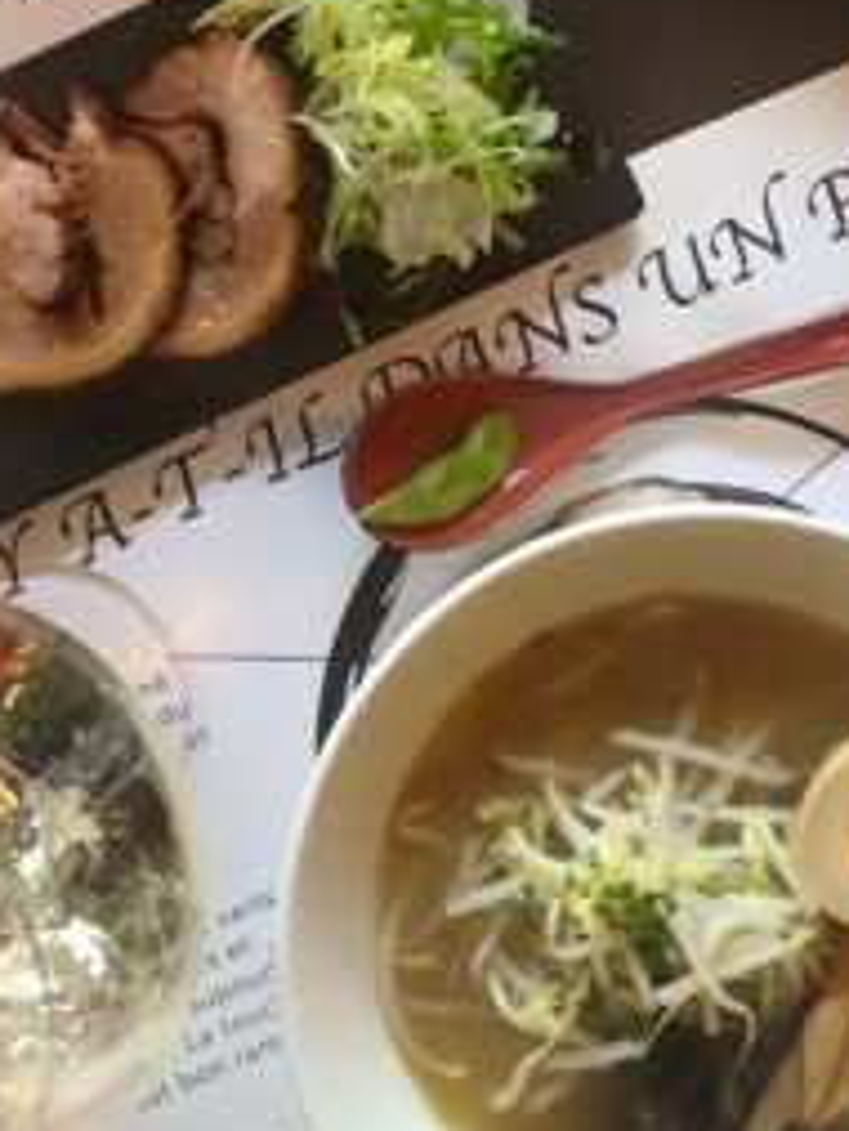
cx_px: 304
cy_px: 123
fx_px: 1928
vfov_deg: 31.2
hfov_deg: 24.7
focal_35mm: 59
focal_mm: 3.99
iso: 80
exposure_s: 1/7
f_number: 1.8
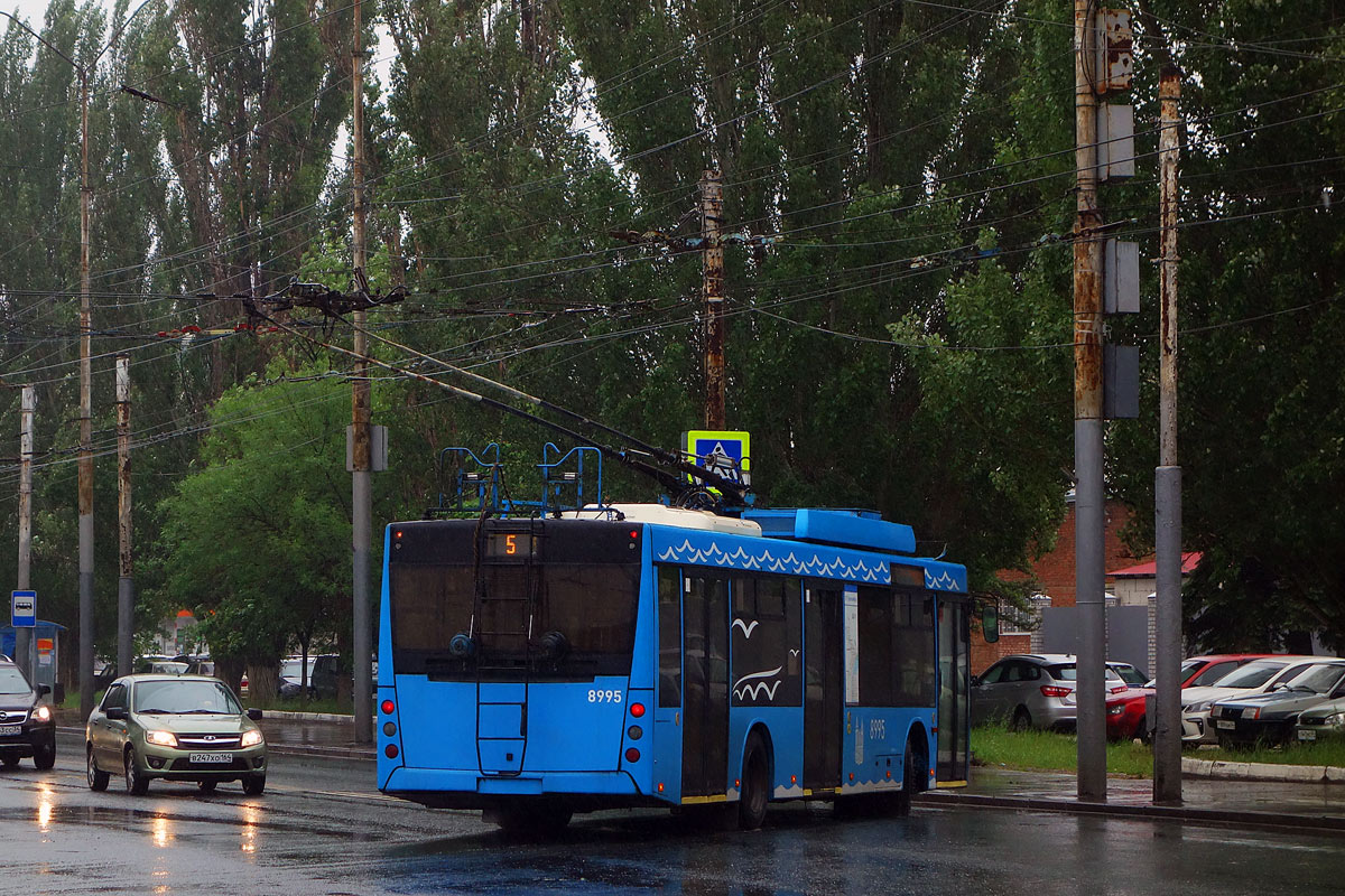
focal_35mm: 100
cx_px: 672
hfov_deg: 20.4
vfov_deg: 13.7
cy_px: 448
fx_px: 3736
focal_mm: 37.1
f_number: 4.9
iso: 400
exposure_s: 1/500
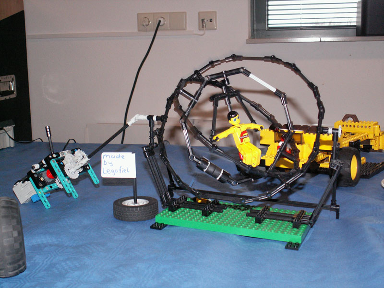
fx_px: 532
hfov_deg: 39.7
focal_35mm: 48
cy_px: 144
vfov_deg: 30.3
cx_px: 192
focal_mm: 8
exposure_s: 1/40
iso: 160
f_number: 3.2
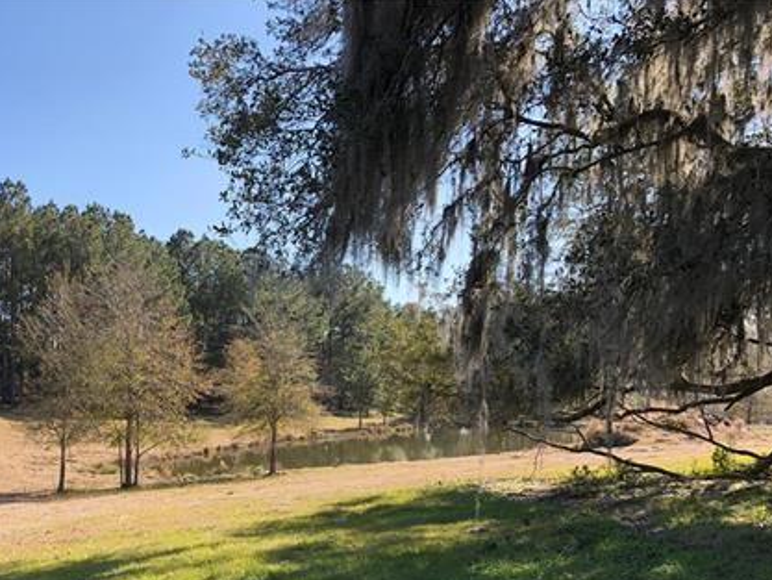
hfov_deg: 42.4
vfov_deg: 32.9
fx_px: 959
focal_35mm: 43
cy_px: 441
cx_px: 189
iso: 20
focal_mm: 4
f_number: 1.8
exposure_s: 1/838
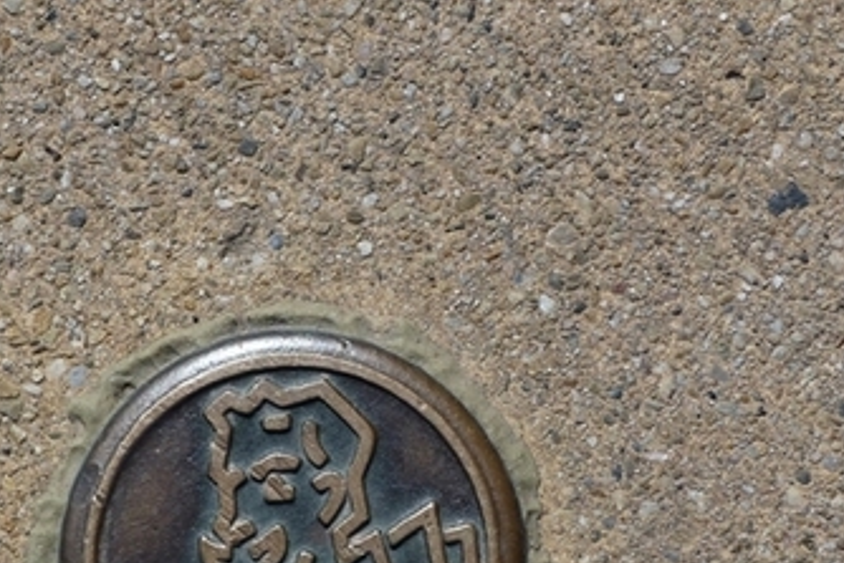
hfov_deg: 9.3
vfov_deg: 6.2
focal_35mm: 220
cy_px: 490
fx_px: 5160
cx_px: 273
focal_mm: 22.2
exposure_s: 1/800
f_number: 4
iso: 100
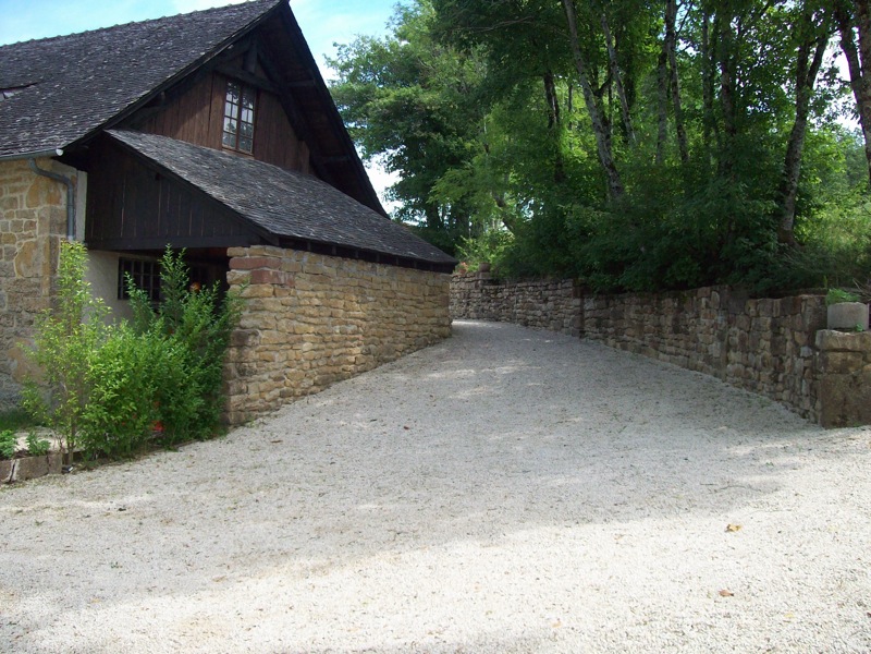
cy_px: 327
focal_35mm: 36
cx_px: 436
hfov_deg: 51.4
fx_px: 906
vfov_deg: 39.7
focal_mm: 6
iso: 80
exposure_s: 1/370
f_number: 2.7
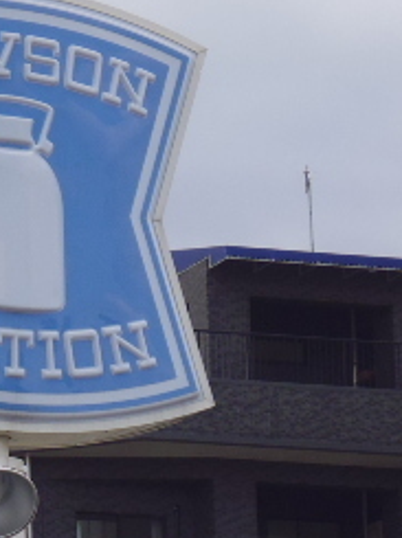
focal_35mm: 314
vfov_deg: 6.3
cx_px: -15
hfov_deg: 4.7
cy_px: 444
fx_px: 4875
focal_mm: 21.5
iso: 125
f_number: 6.9
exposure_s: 1/125
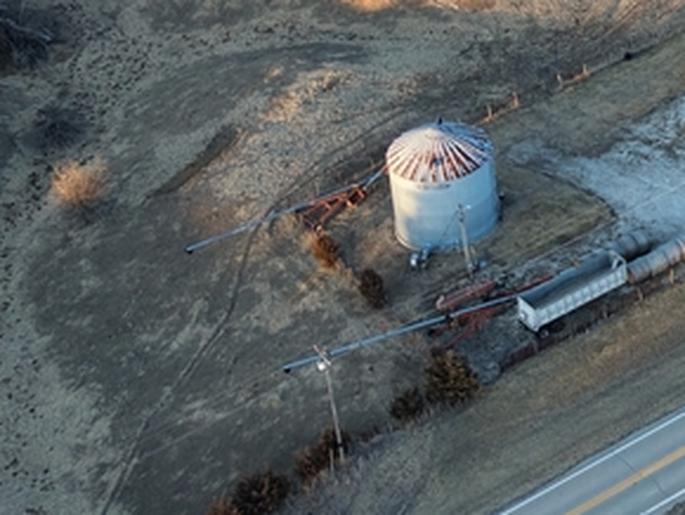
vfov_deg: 12.2
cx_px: 853
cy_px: -61
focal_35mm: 119
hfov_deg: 15.8
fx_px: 2357
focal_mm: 8.67
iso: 170
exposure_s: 1/350
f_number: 1.8
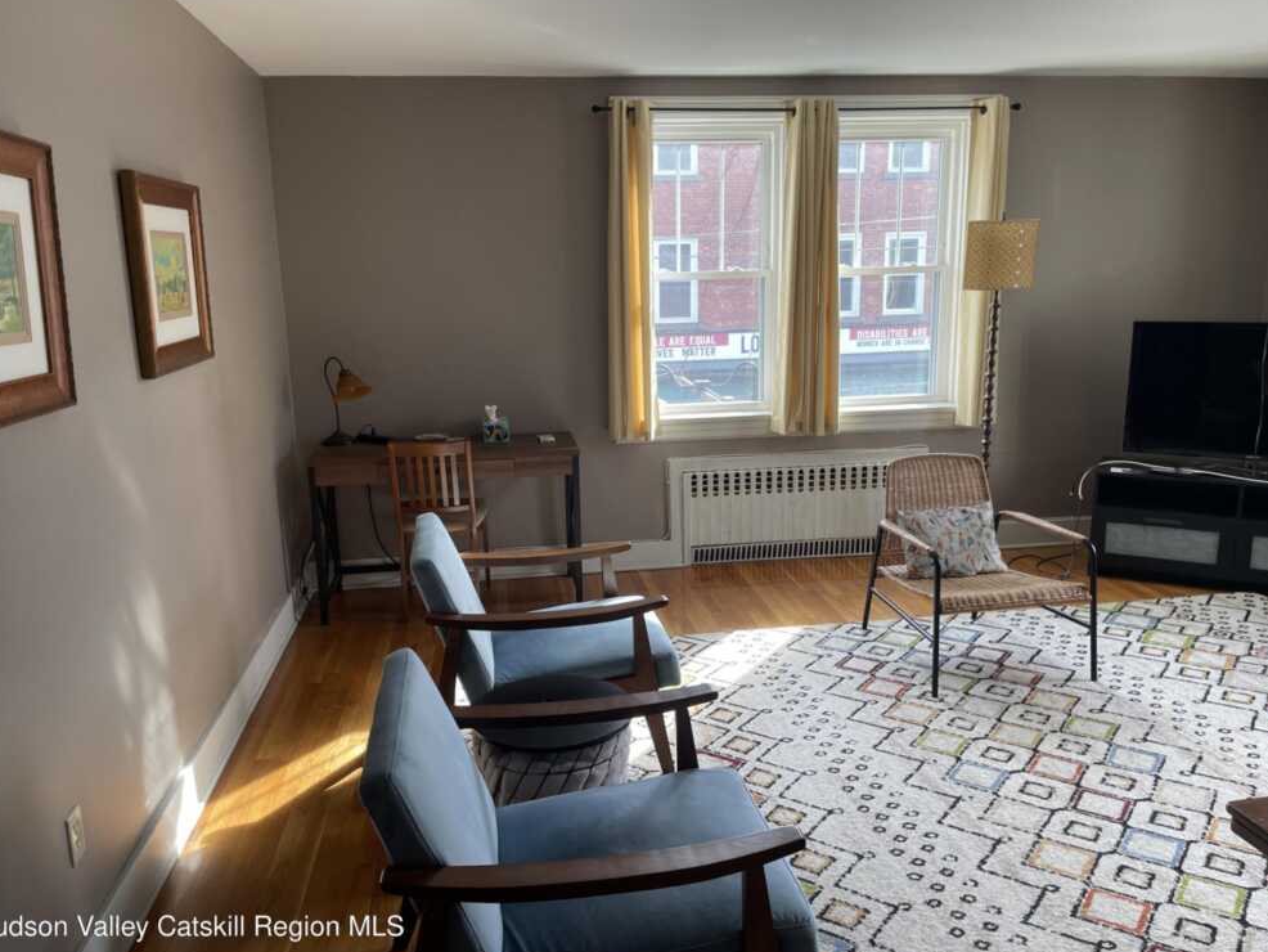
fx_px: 989
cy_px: 477
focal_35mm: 27
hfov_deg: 65.3
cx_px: 629
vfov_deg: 51.4
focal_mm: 4.2
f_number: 1.6
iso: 80
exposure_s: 1/120
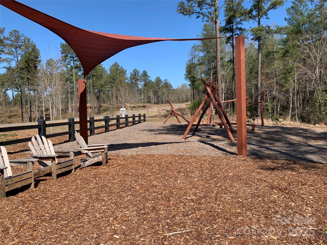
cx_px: 164
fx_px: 246
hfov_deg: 67.3
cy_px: 122
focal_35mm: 26
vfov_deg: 53.1
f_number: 1.8
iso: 25
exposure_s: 1/1748
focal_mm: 4.25
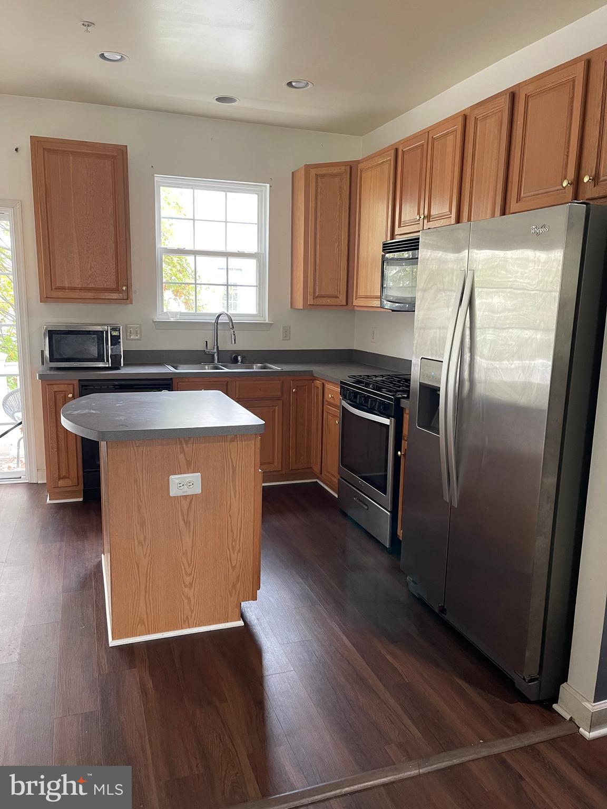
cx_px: 304
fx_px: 585
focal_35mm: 25
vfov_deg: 69.4
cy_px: 404
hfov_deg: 54.9
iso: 320
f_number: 1.6
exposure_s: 1/60
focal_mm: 5.1
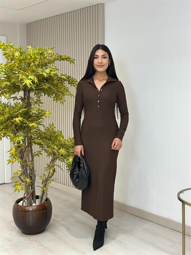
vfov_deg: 39.6
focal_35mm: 48
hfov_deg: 30.3
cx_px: 96
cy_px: 128
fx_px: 353
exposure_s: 1/141
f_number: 1.78
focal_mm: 6.86
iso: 80
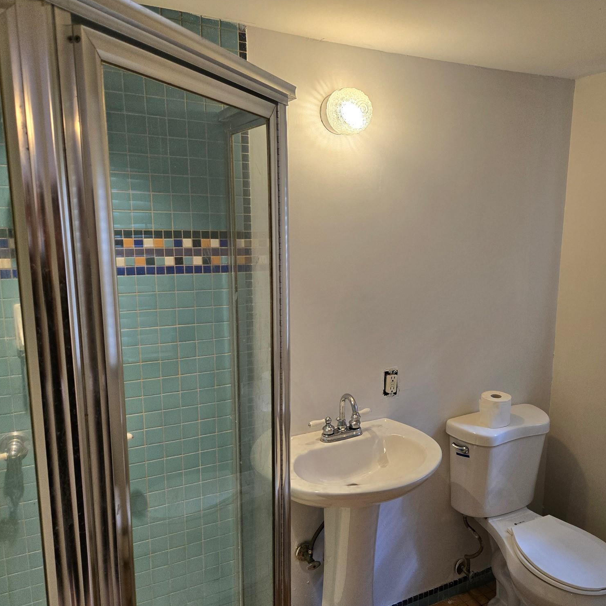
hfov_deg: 55.9
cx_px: 412
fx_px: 555
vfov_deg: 57.3
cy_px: 311
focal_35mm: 28
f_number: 1.8
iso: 250
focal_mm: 5.4
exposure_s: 1/120
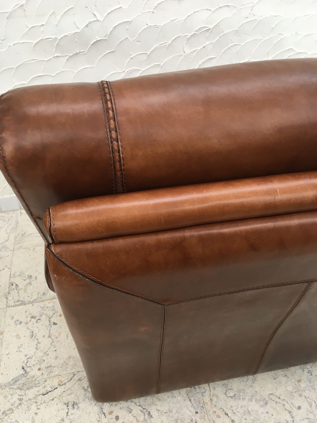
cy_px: 212
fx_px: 354
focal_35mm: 29
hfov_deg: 48.2
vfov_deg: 61.7
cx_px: 158
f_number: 2.2
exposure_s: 1/33
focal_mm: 4.15
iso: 32
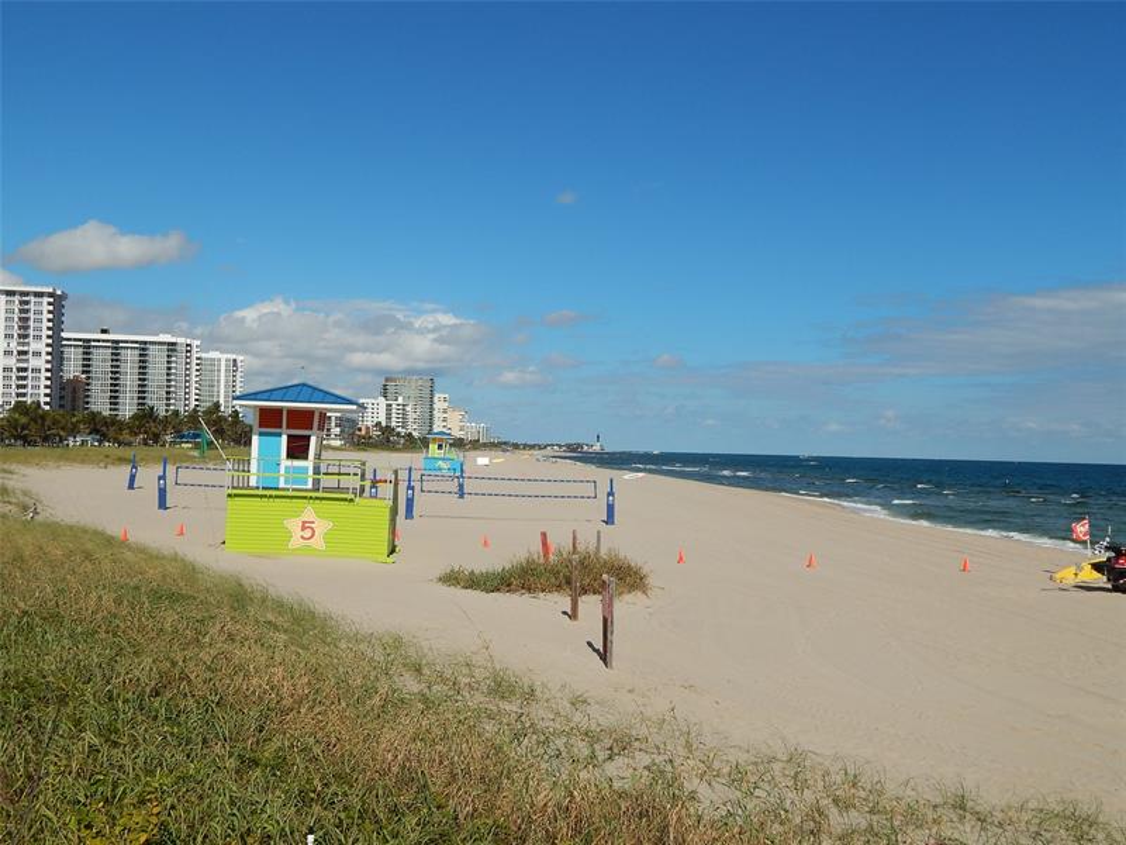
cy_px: 422
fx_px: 1138
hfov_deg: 52.6
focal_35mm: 35
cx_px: 563
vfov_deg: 40.7
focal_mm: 6.1
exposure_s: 1/1000
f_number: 6.7
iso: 125
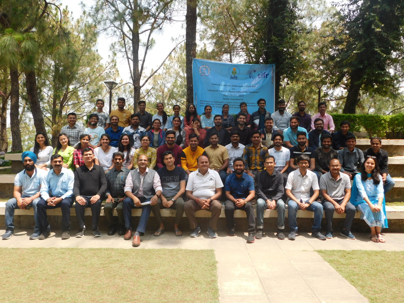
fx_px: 350
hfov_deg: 60.0
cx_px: 202
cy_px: 152
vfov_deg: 46.8
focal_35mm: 30
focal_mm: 5.3
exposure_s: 1/640
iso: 125
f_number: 3.2
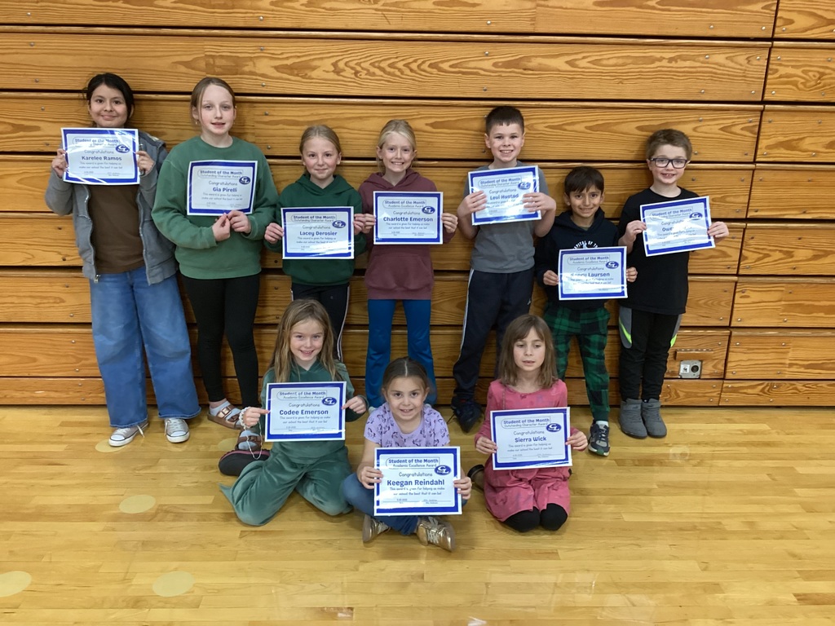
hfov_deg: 58.4
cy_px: 313
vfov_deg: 45.4
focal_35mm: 31
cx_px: 418
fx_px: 748
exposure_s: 1/40
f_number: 2.4
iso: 250
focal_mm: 3.3
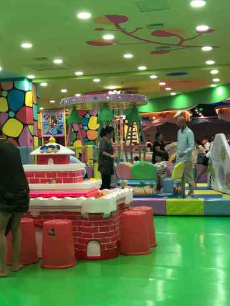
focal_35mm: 53
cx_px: 89
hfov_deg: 27.5
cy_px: 167
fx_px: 469
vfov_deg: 36.1
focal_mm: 4
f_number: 1.8
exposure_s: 1/33
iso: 40
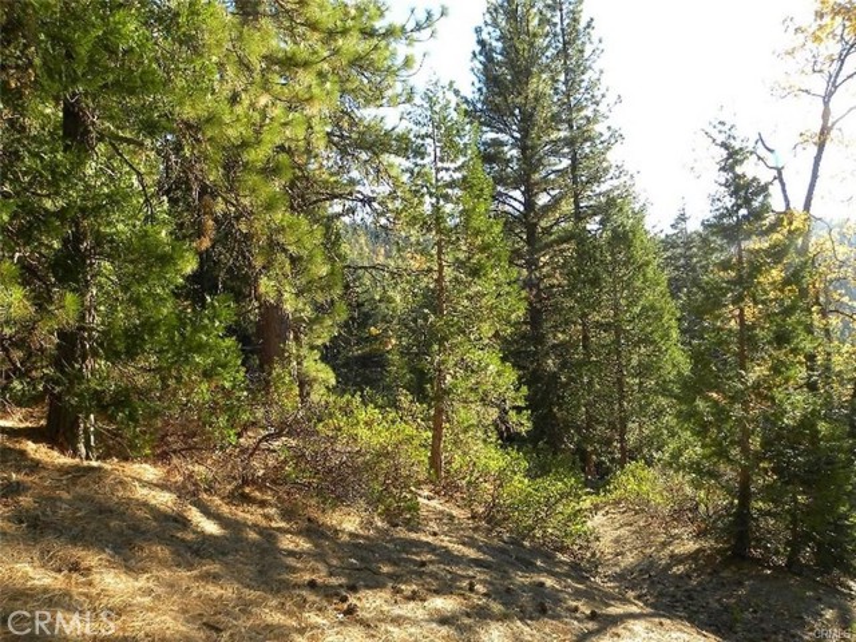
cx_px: 428
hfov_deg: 67.3
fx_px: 643
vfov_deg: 53.1
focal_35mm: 26
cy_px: 321
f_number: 3.5
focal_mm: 4.6
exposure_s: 1/113
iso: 64
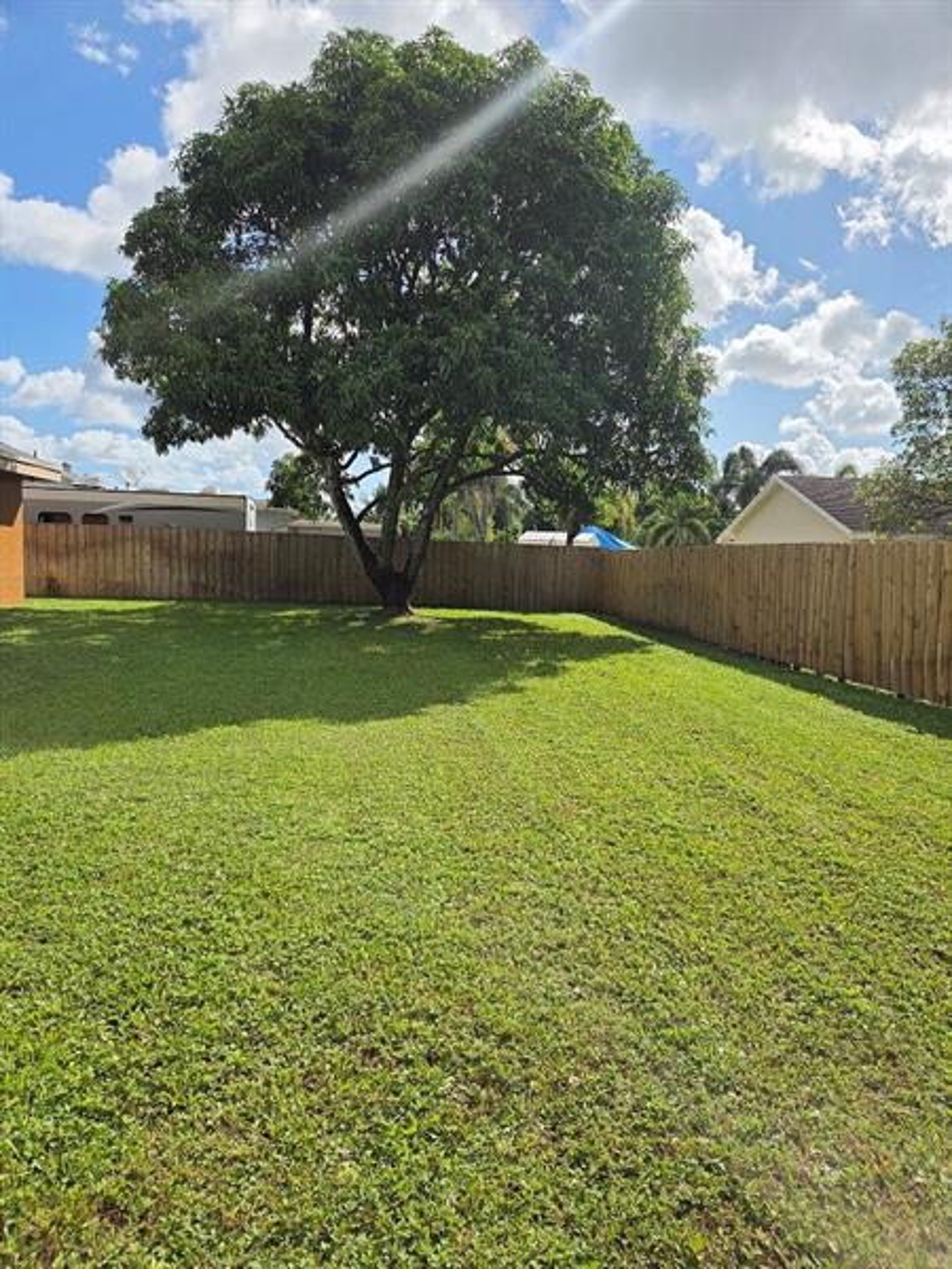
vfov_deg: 73.9
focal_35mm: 23
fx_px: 843
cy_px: 634
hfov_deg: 58.9
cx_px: 476
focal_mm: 5.4
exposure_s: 1/7891
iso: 80
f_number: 1.8
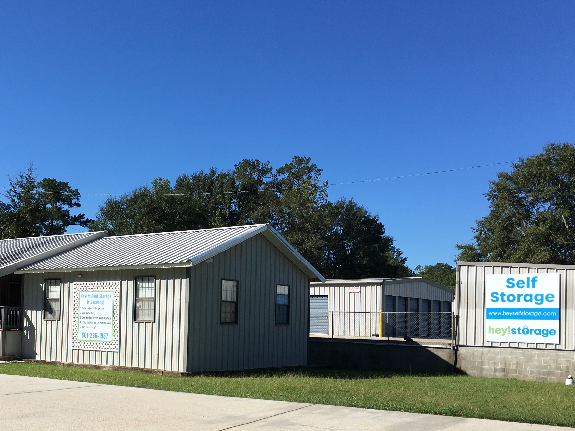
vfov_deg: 33.8
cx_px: 233
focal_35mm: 42
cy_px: 307
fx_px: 698
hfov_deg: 44.6
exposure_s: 1/1789
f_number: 2.2
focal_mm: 4.15
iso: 25
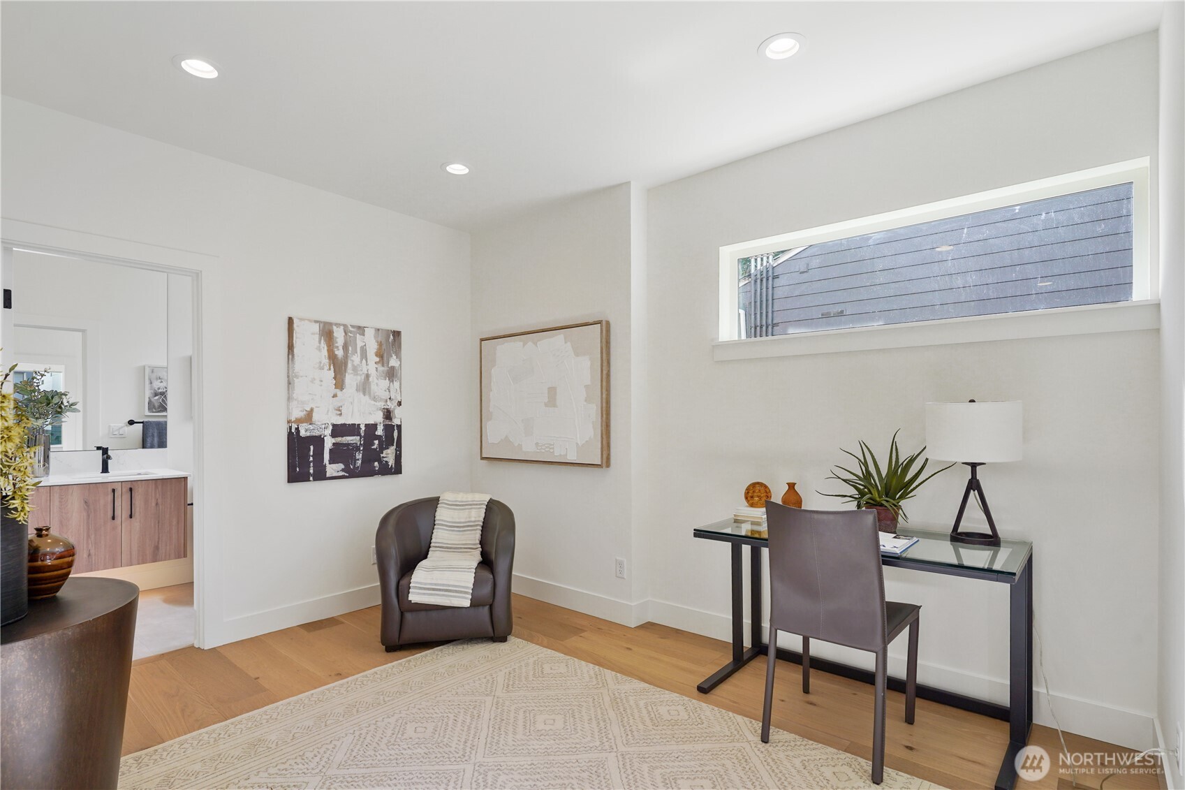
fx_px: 559
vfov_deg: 70.4
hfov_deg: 93.3
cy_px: 395
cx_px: 592
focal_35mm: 17
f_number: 7.1
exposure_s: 1/50
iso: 200
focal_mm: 17
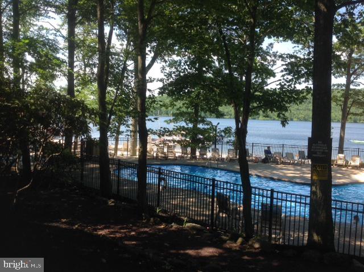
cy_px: 136
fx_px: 367
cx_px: 182
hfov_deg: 52.7
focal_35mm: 35
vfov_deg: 40.6
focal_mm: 4.28
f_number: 2.4
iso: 50
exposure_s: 1/438
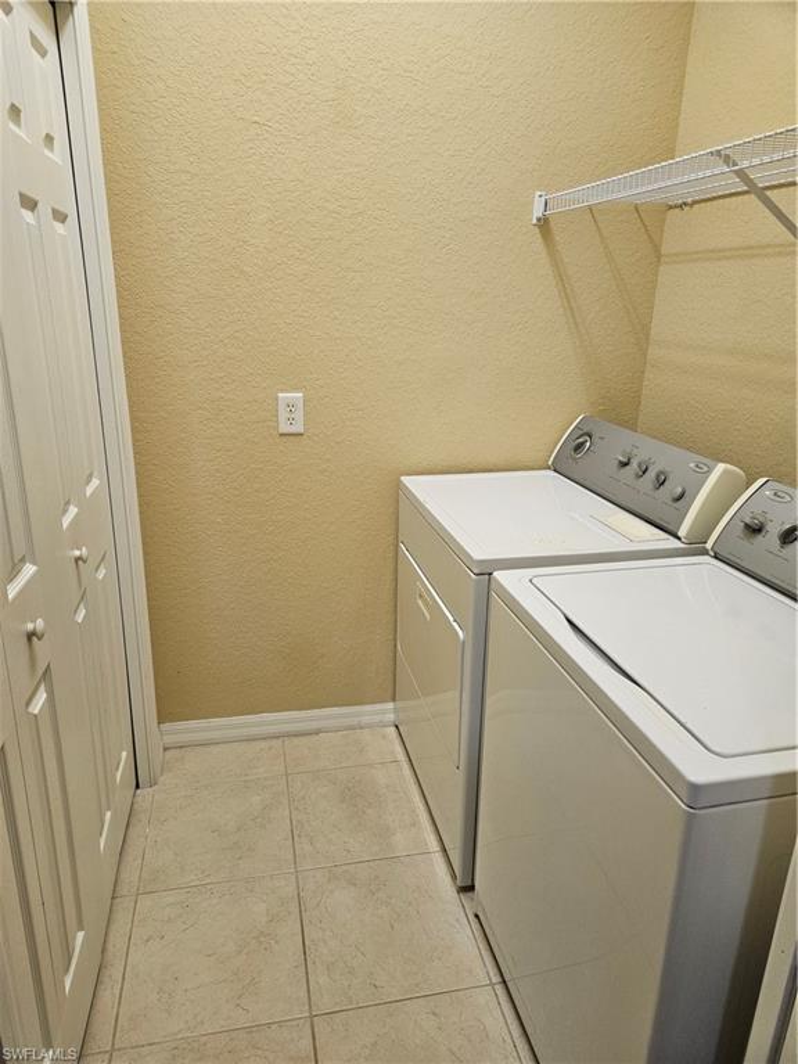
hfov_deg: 58.9
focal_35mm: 23
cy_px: 532
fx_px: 707
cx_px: 399
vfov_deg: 73.9
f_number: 1.8
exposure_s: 1/120
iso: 400
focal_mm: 5.4
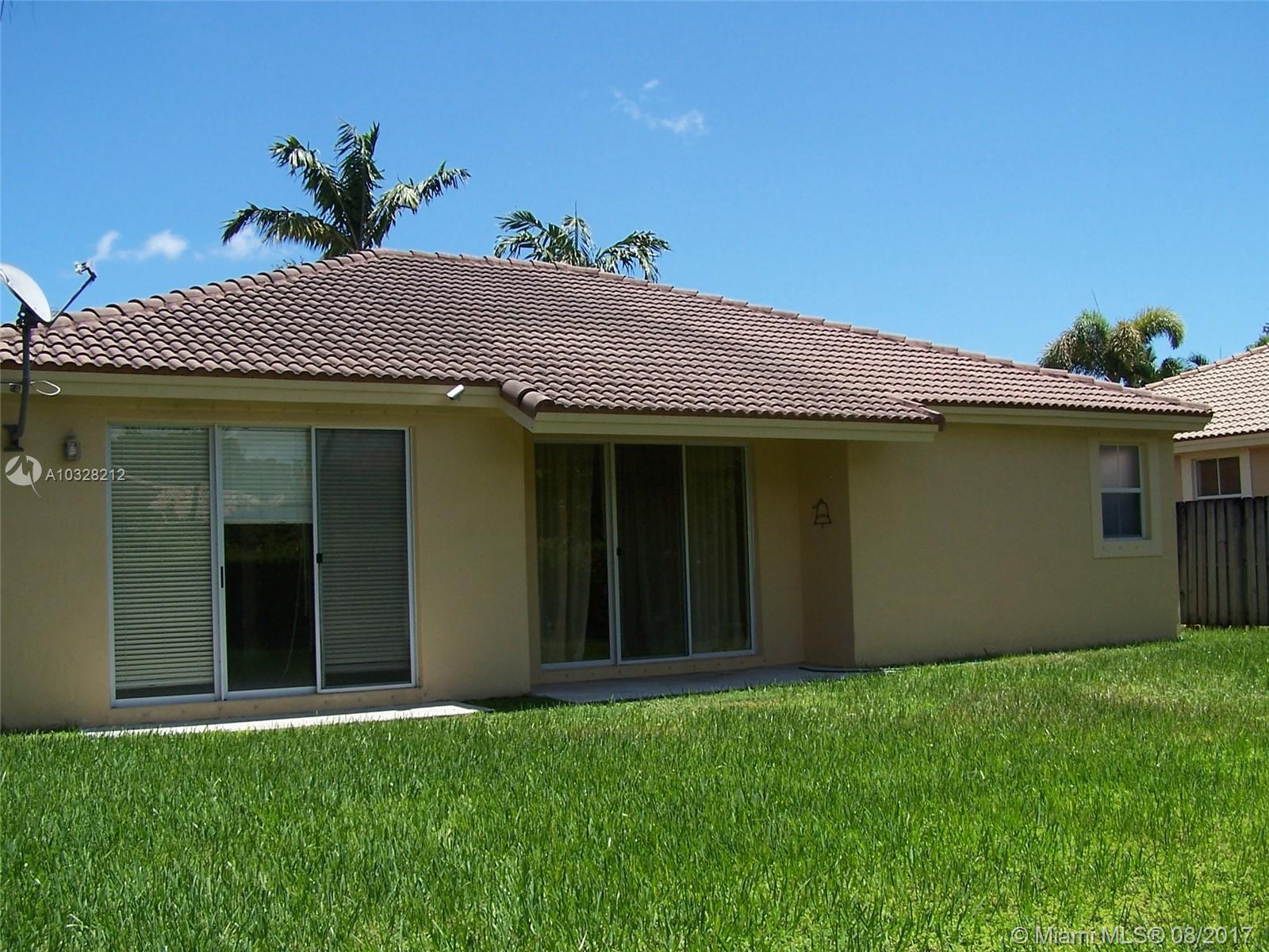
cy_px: 476
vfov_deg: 37.7
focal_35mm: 38
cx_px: 634
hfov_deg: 49.0
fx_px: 1393
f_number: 4
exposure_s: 1/500
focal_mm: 6.3
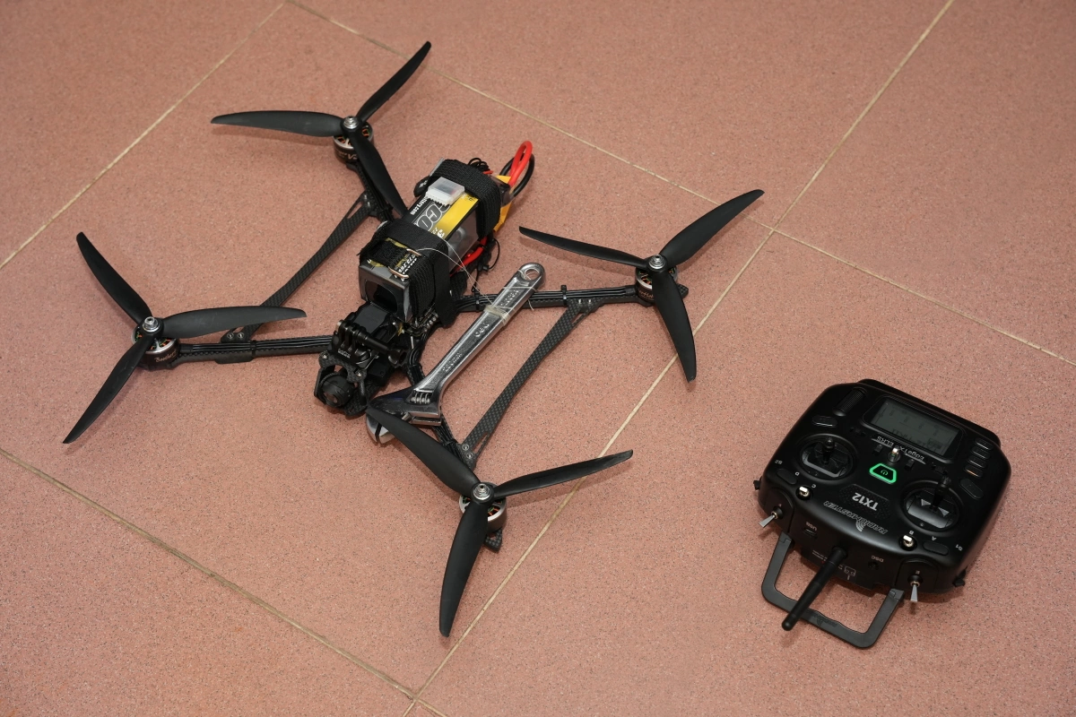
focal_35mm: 62
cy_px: 358
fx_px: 1850
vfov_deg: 21.9
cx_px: 538
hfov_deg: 32.4
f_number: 6.3
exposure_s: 1/160
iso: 1600
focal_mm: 61.9
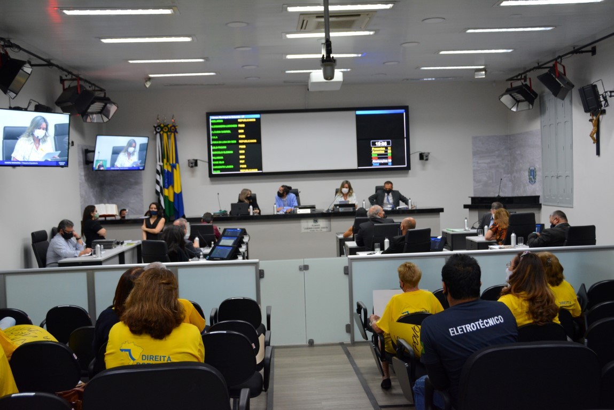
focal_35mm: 36
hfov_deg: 53.1
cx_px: 307
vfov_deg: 36.9
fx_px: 614
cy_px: 205
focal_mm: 24
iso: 800
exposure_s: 1/60
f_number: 4
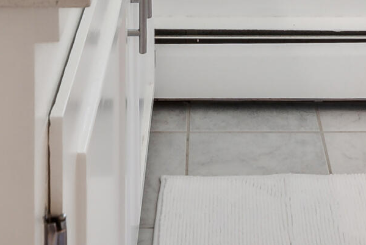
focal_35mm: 80
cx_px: 240
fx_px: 814
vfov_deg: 12.8
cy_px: -357
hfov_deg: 25.2
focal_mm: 16
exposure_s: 1/6
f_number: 7.1
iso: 320
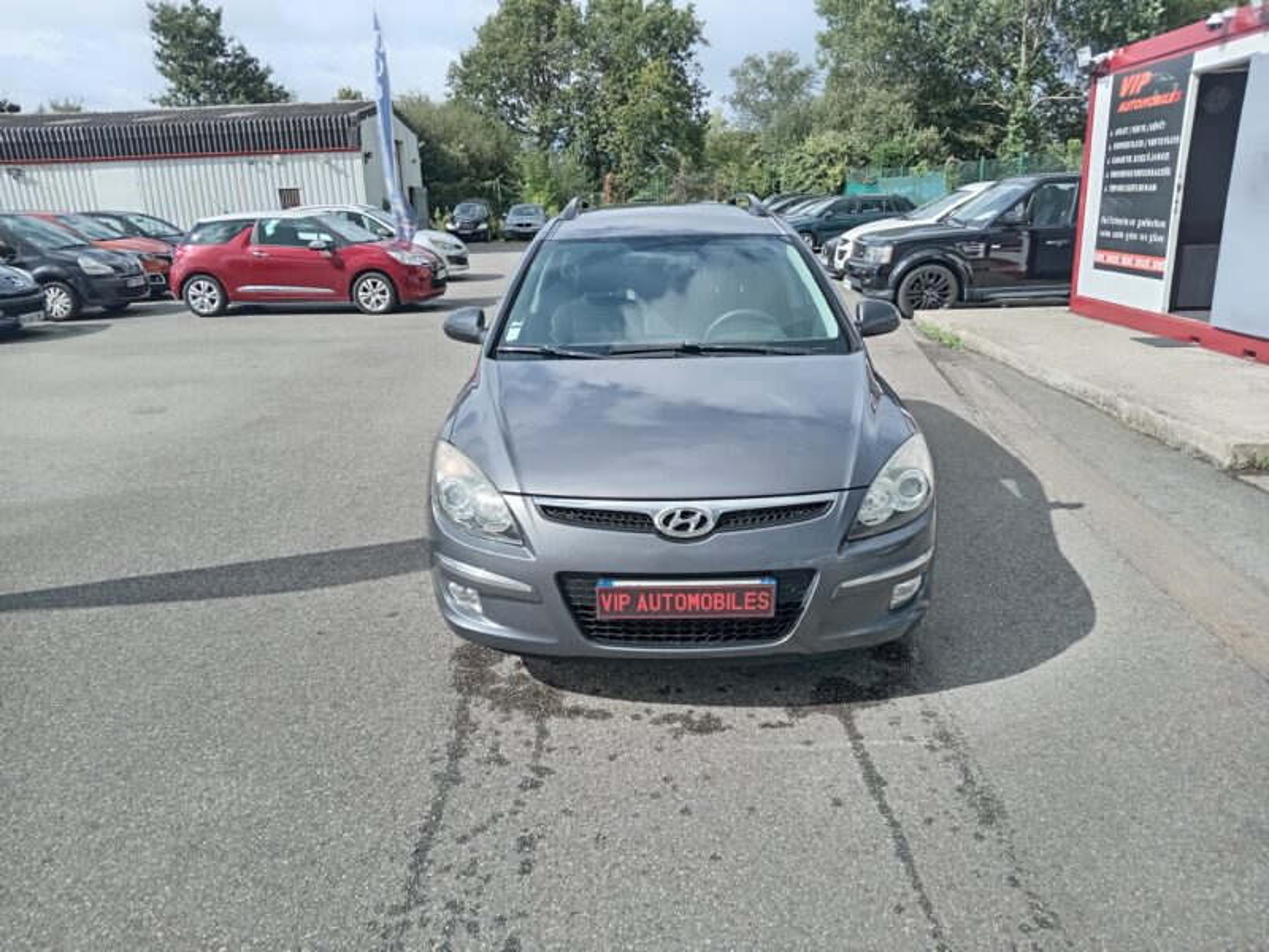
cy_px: 476
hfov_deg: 69.4
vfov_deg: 54.9
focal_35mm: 25
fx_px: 916
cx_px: 634
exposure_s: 1/355
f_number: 1.8
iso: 102
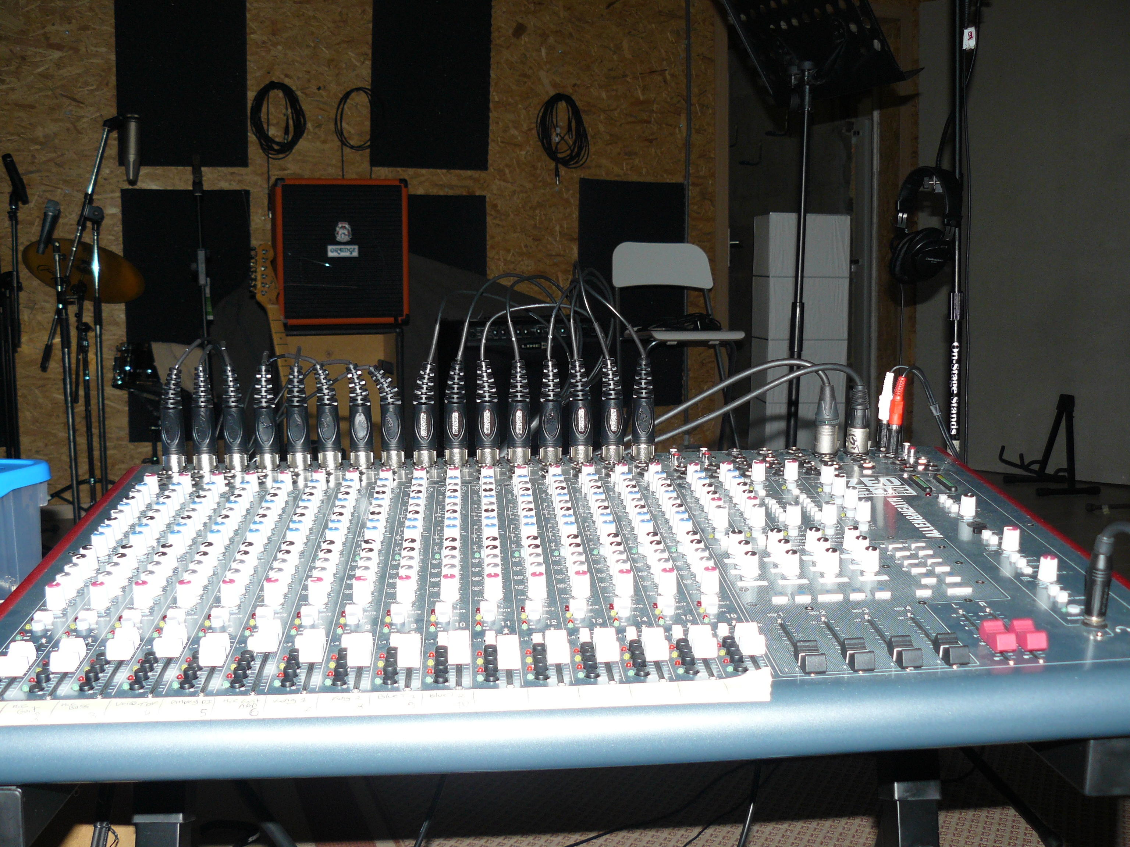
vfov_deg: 39.7
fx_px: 1175
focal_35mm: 36
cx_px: 565
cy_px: 424
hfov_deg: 51.4
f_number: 2.8
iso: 100
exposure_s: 1/25
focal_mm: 6
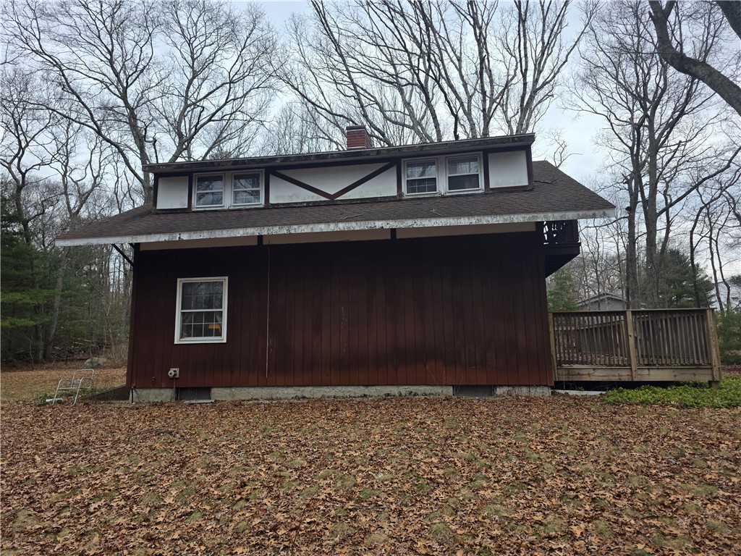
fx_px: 492
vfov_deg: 58.9
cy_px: 278
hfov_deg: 73.9
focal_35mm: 23
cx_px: 370
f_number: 1.7
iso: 80
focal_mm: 6.3
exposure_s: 1/2820
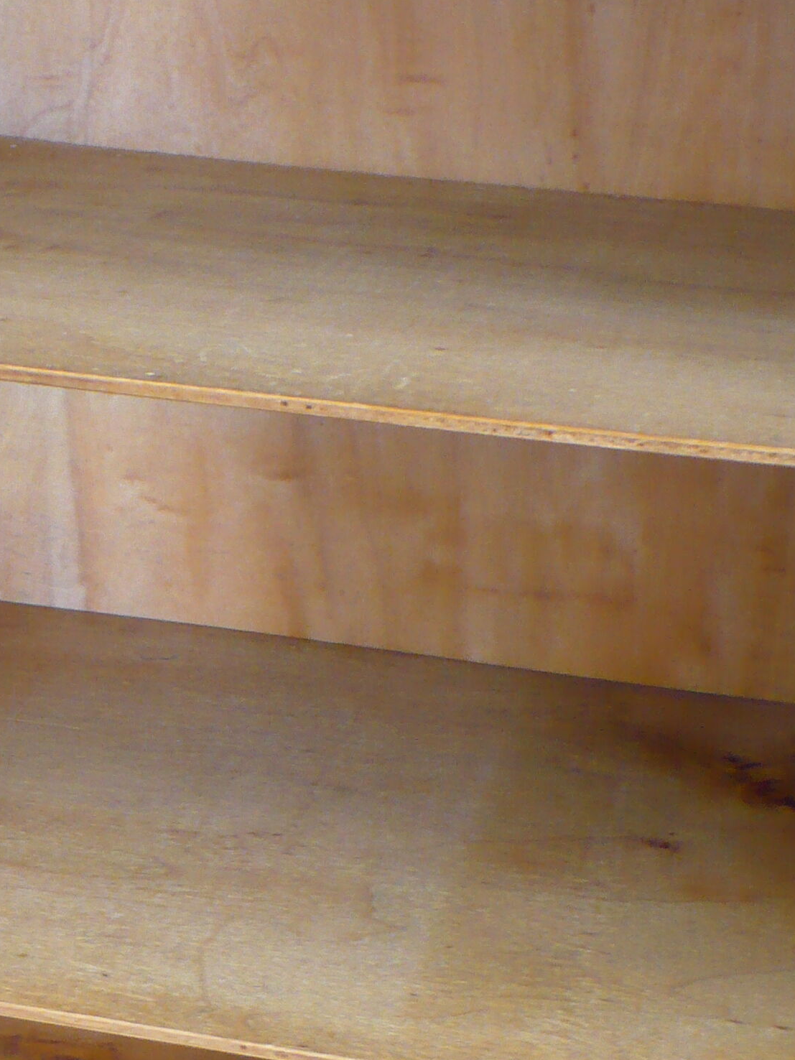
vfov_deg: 24.8
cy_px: 878
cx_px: 257
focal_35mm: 77
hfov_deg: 19.1
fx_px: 2358
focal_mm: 6.1
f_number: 2.8
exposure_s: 1/10
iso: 200
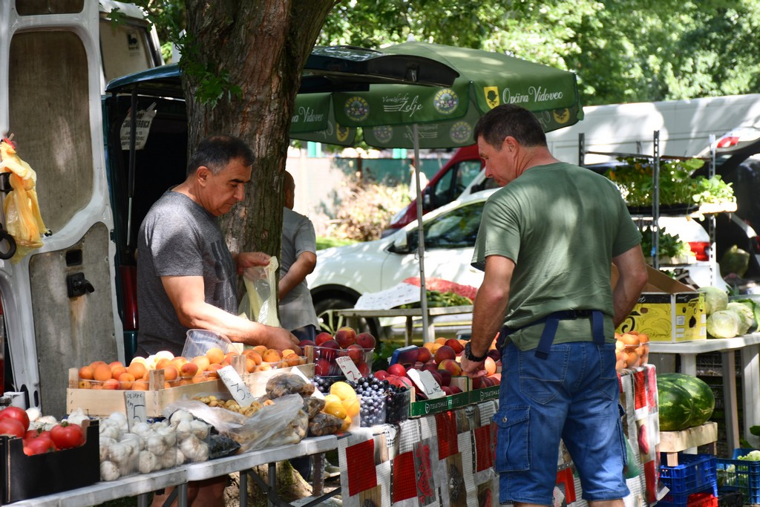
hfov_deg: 18.3
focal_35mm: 112
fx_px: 2365
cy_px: 254
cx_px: 380
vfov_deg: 12.2
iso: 250
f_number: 5
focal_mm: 75
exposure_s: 1/125
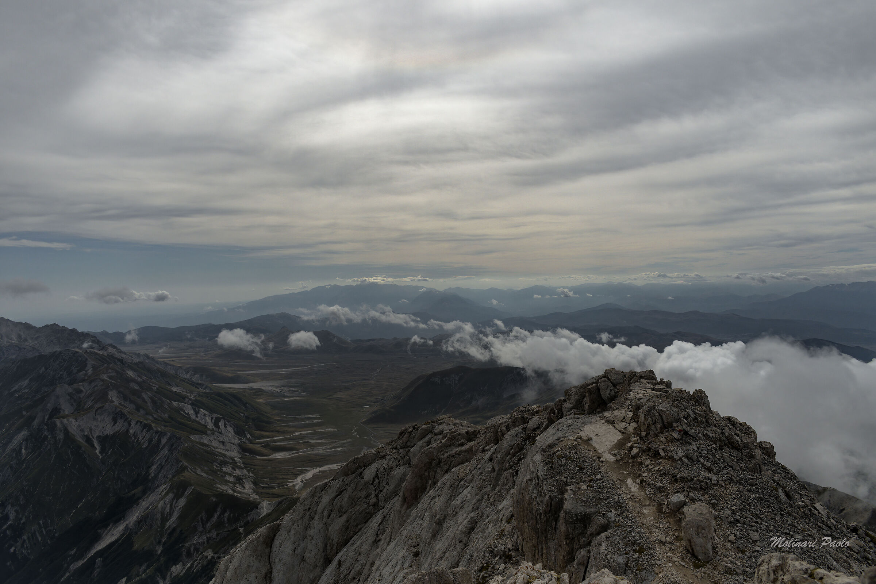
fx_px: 657
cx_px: 438
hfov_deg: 67.4
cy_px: 292
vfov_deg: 47.9
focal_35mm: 27
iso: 400
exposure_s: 1/8000
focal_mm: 18
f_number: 5.6
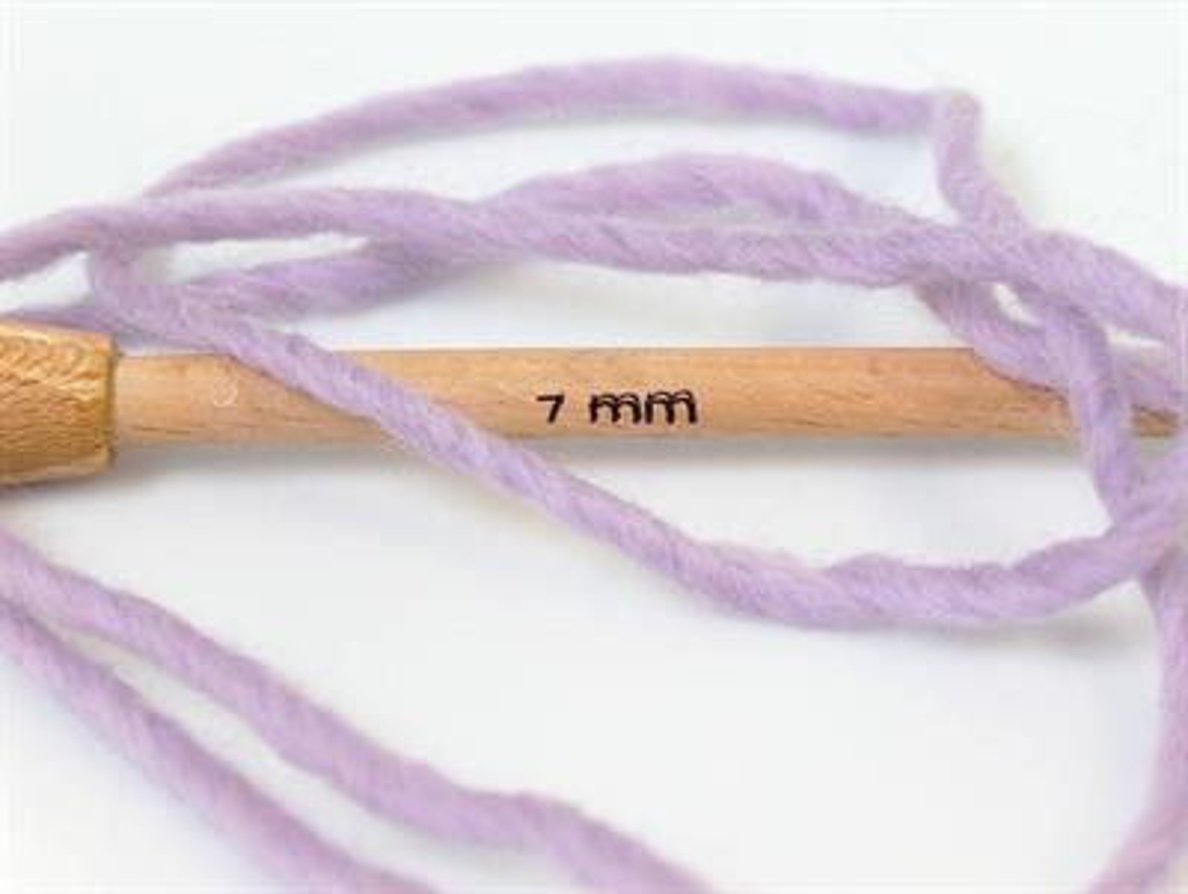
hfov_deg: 17.0
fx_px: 3986
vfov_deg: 12.8
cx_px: 594
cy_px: 447
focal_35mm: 116
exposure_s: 1/22.1
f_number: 3
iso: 200
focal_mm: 23.76
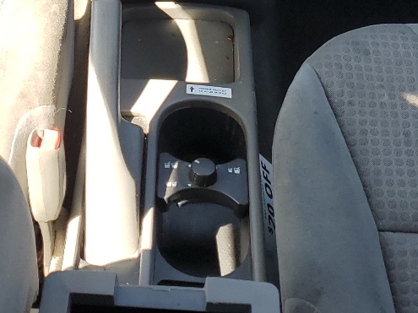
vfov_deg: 16.1
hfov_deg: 23.2
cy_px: -154
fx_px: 1014
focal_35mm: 84
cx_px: 148
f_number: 1.5
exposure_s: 1/222
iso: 50
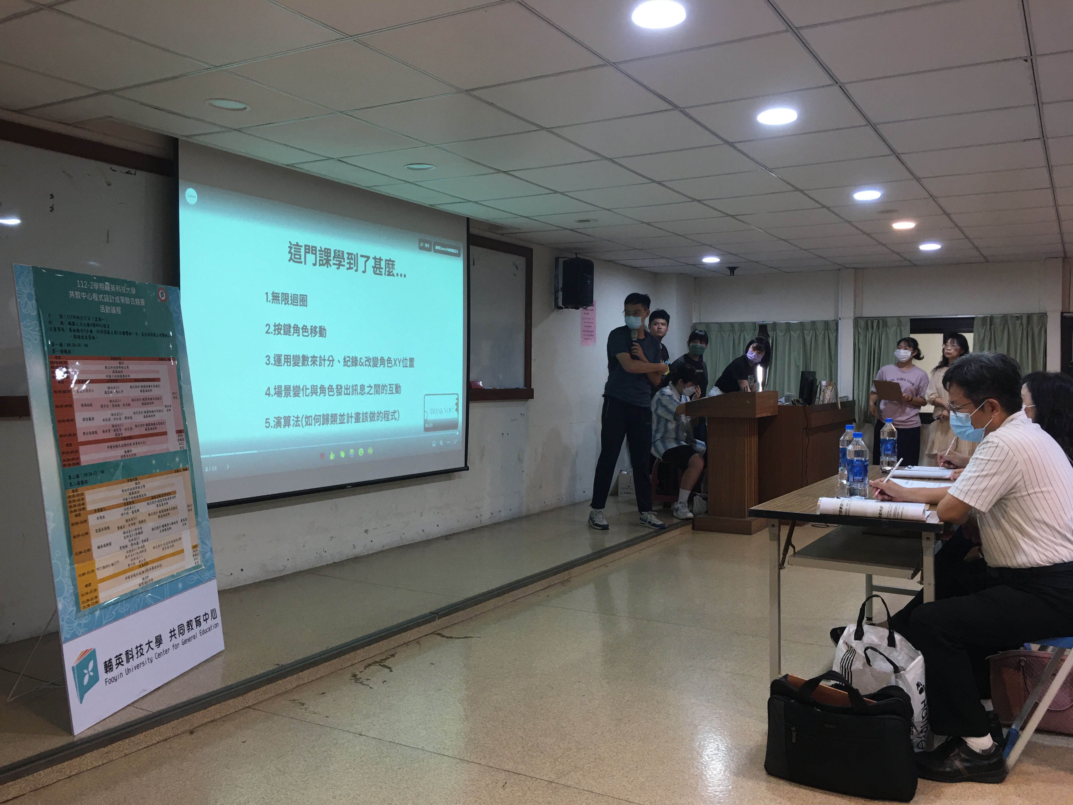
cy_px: 402
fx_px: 899
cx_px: 536
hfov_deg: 61.7
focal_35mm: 29
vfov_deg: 48.2
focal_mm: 4.15
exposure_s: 1/15
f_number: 2.2
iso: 25
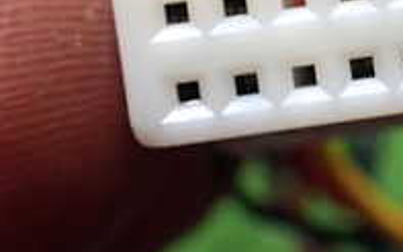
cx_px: 466
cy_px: 14
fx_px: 1065
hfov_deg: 20.2
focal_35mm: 97
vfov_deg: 13.3
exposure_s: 1/100
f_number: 2.3
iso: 800
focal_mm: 5.4
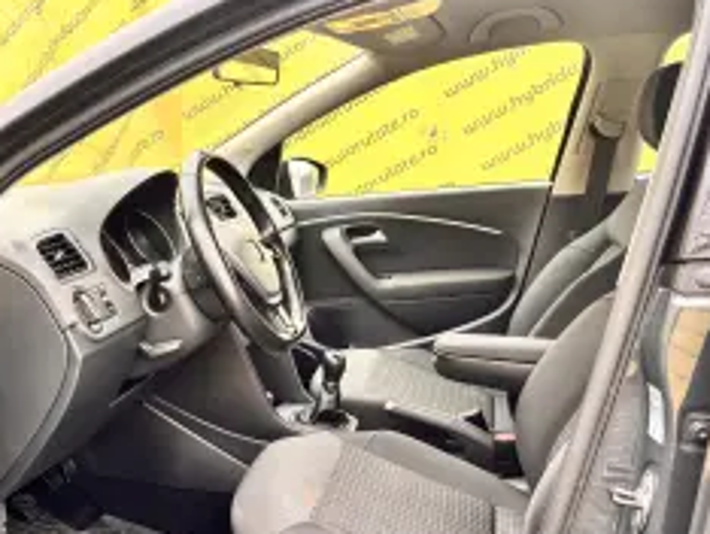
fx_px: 821
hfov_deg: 46.0
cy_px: 358
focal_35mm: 40
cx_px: 231
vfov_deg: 35.6
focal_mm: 5.96
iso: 125
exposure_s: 1/105
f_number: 1.6
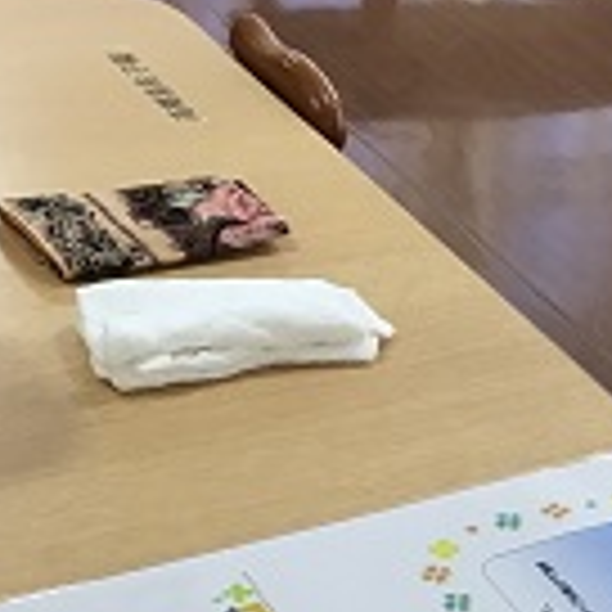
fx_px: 2020
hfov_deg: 15.7
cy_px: 241
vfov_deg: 17.2
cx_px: 940
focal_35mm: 101
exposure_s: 1/40
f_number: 2.4
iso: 25
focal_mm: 3.3
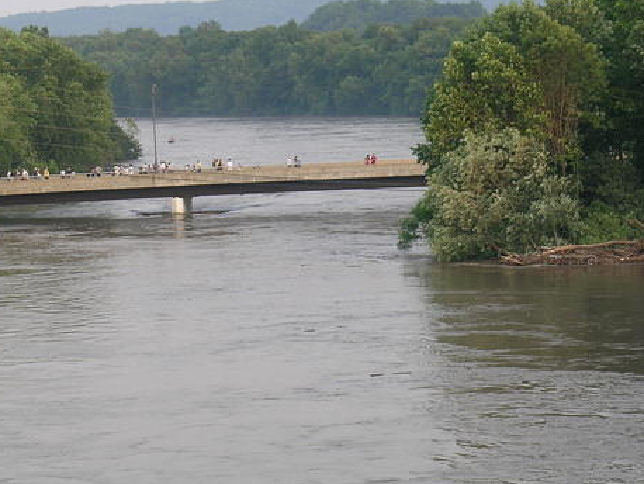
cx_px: 229
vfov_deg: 9.2
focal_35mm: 162
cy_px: 219
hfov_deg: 12.2
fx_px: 3015
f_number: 5.2
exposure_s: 1/62.5
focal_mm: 24
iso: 50
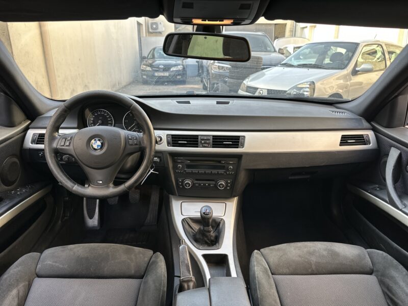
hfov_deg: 71.6
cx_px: 204
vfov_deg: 56.8
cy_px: 153
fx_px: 283
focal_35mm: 24
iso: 64
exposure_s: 1/126
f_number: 1.78
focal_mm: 6.86
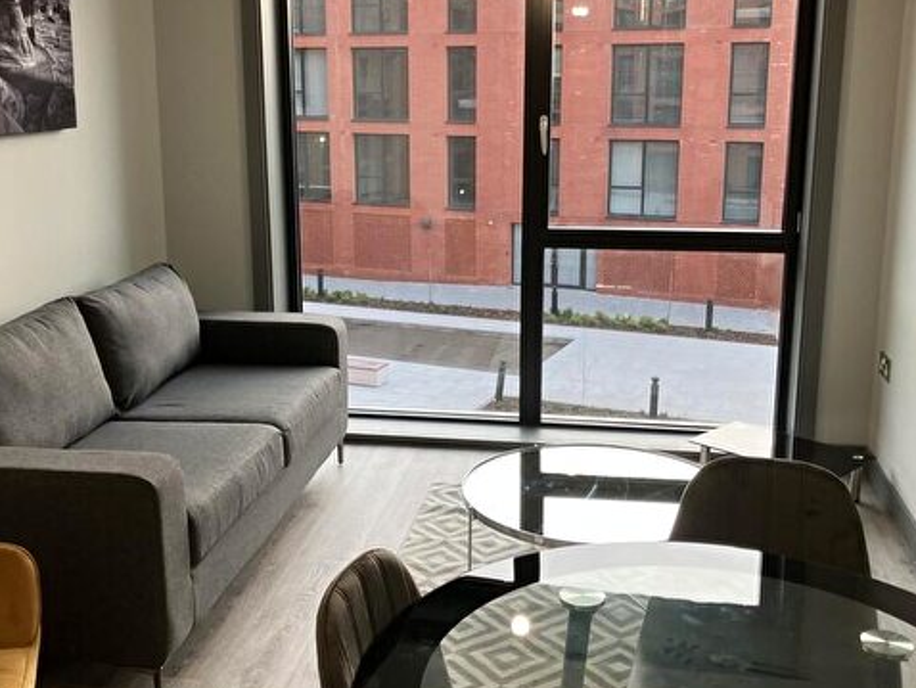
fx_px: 1085
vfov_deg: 35.2
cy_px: 329
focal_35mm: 41
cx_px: 454
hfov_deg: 45.8
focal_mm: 3.99
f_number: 1.8
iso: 80
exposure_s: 1/113
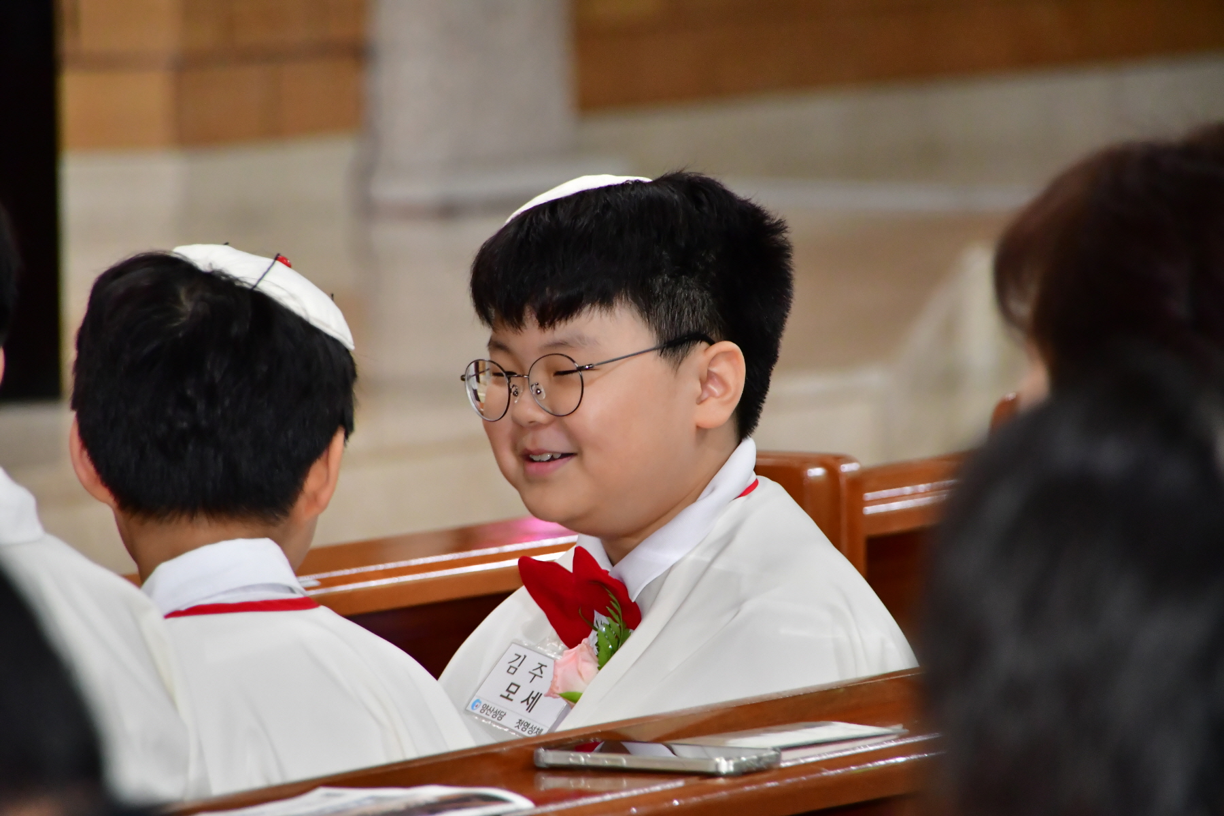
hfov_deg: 5.1
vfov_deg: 3.4
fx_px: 13769
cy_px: 408
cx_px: 612
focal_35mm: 405
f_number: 6.3
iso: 2500
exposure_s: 1/125
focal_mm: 270
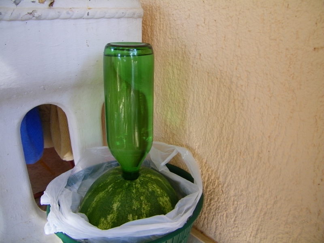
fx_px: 262
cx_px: 162
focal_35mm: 28
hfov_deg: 63.4
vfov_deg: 49.7
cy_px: 122
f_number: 3.5
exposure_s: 1/40
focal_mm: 5
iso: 80
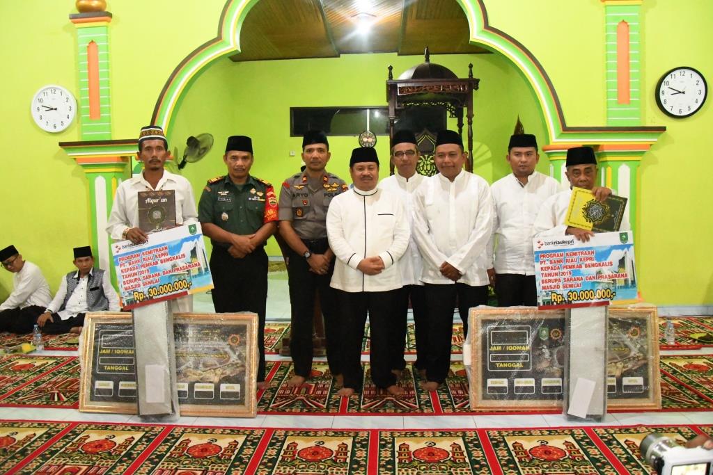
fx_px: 1030
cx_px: 356
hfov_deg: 38.2
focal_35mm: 52
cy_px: 238
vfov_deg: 26.0
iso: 25600
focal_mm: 35
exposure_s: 1/160
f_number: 4.5
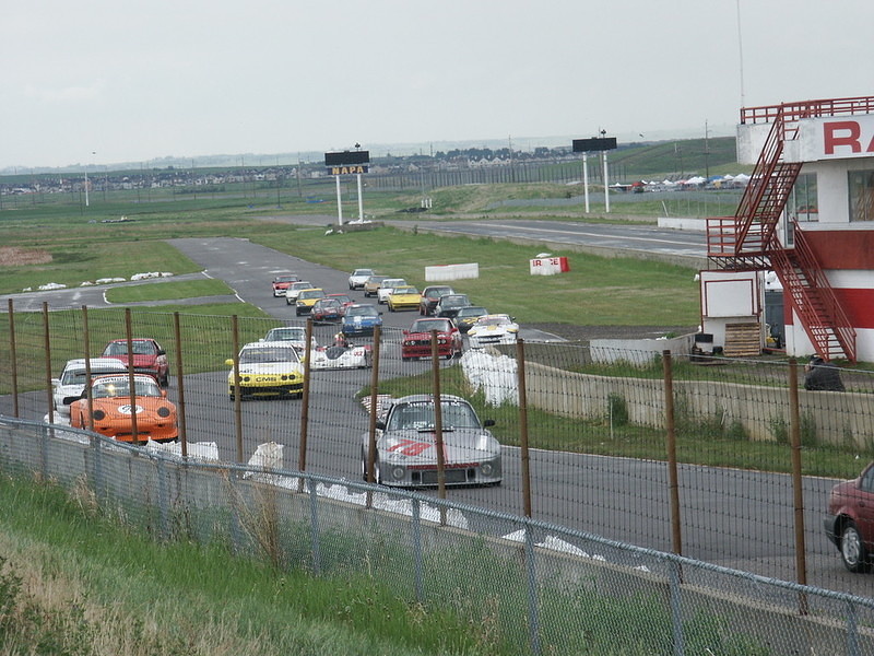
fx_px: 5050
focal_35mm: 200
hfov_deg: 9.9
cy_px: 328
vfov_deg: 7.4
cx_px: 437
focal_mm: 50.69
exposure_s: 1/180
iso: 100
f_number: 6.7
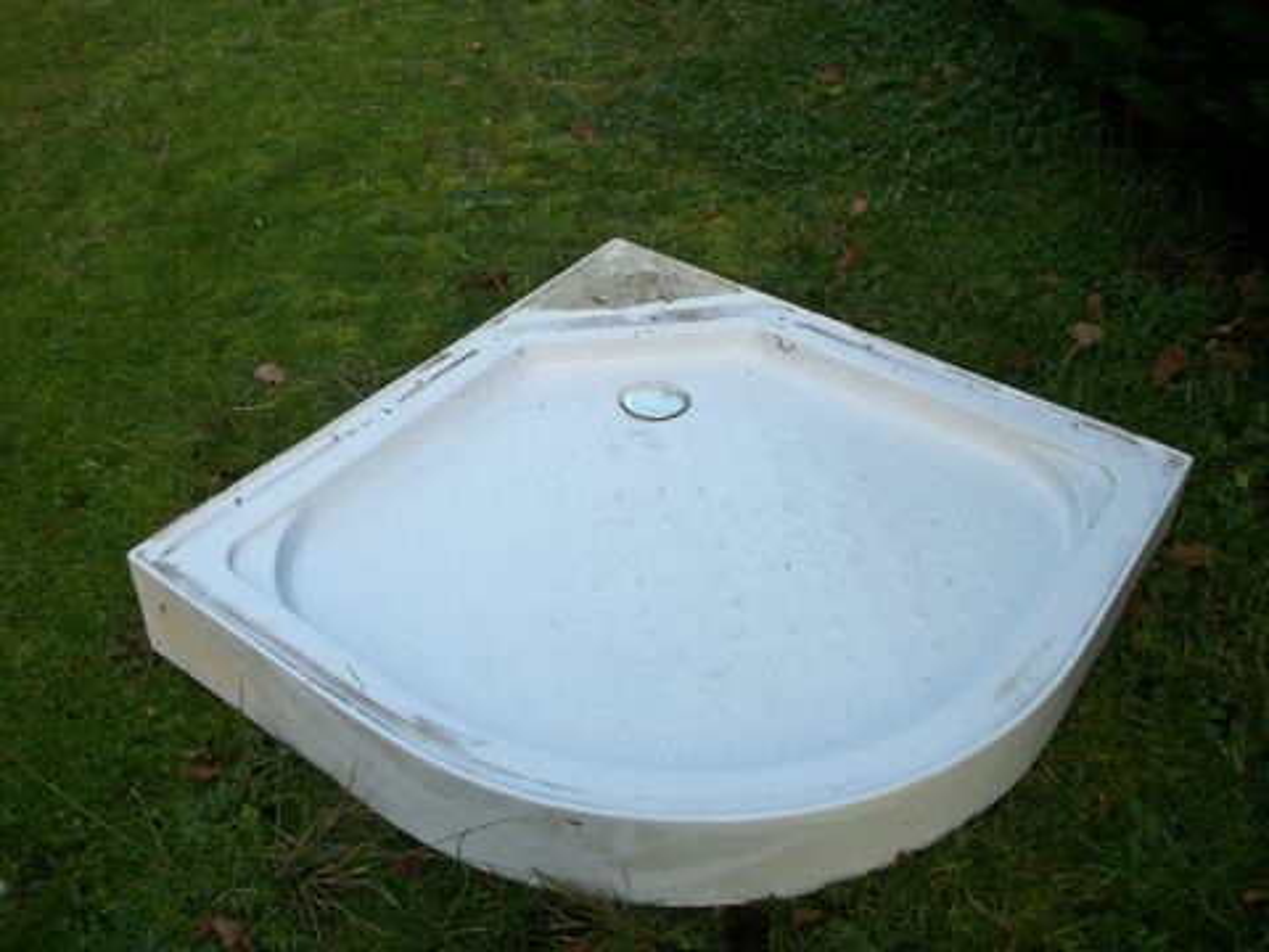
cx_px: 634
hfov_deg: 56.8
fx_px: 1173
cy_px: 476
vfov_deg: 44.2
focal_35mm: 32
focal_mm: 5.7
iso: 80
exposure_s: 1/200
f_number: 2.9
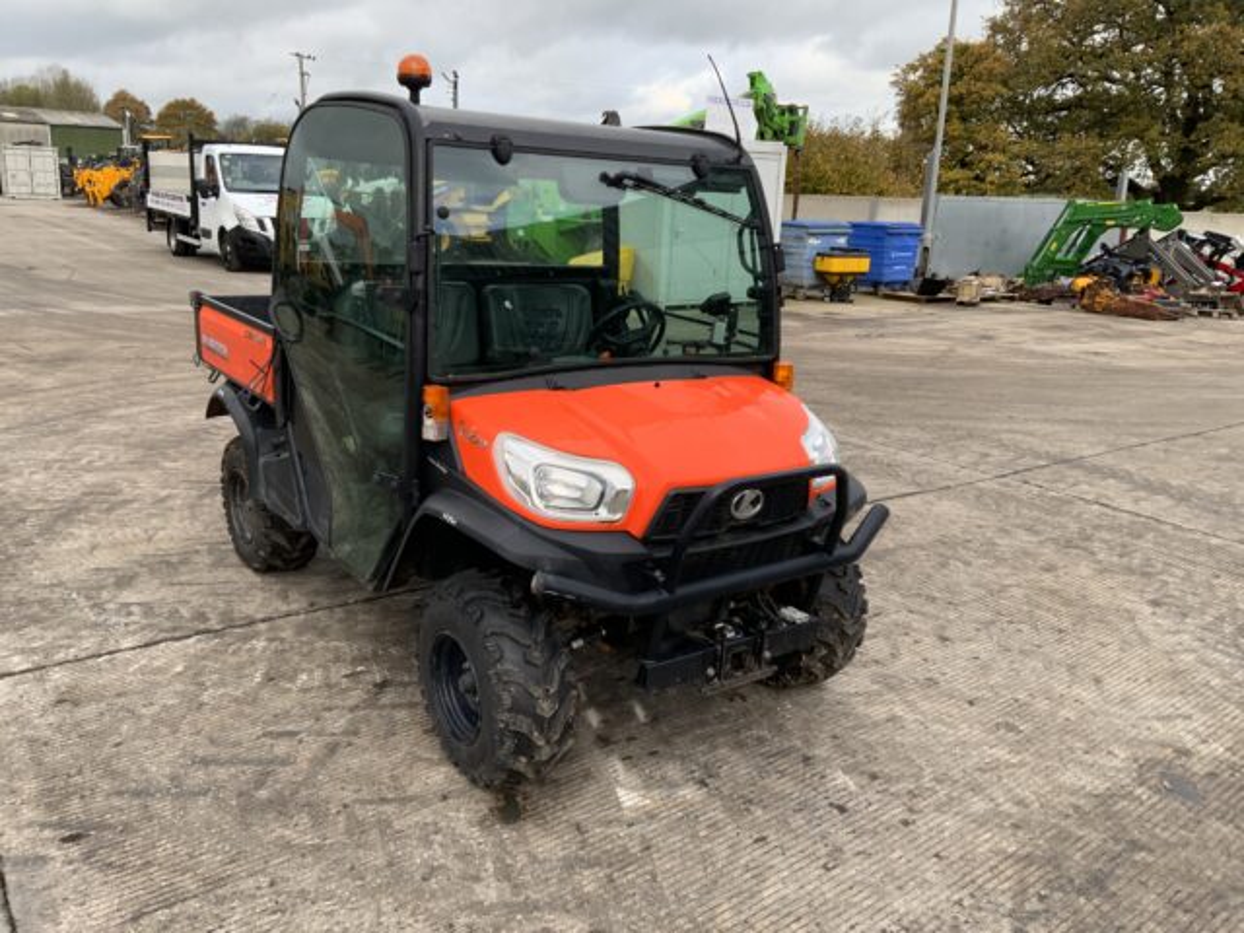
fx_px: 1042
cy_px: 466
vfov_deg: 48.2
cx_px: 622
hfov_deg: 61.7
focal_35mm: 29
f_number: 1.8
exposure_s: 1/200
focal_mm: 3
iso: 16
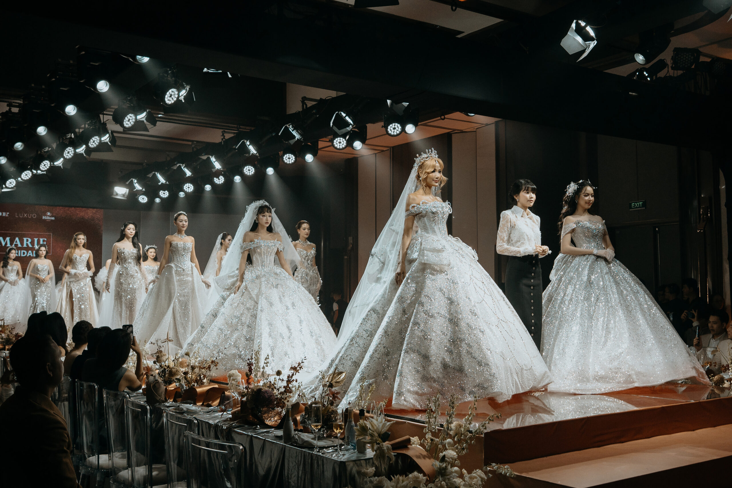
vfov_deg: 36.9
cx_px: 366
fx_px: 732
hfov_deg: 53.1
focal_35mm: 36
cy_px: 244
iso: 500
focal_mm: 24
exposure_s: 1/500
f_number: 4
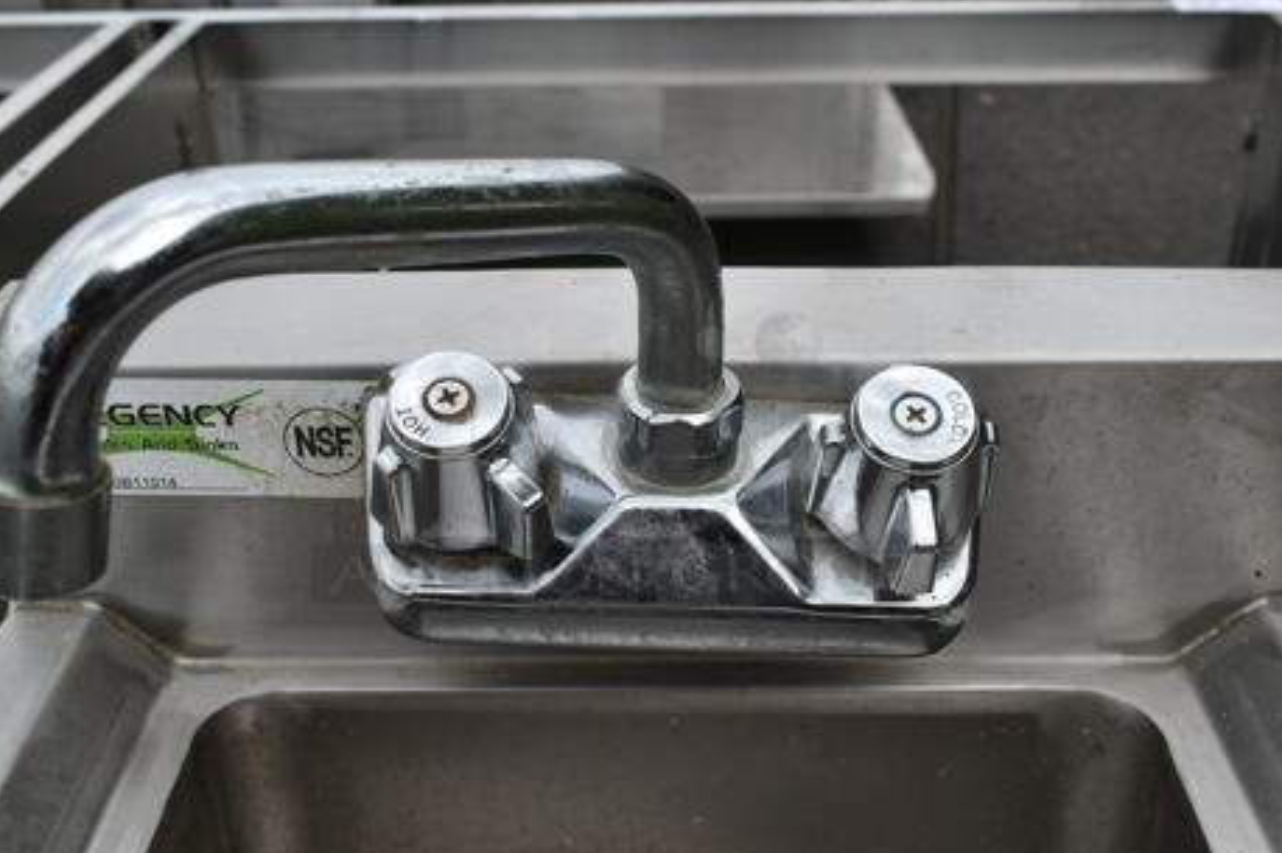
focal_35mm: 40
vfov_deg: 33.4
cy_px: 456
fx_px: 1424
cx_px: 624
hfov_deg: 48.5
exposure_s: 1/250
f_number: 8
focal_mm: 20
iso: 100
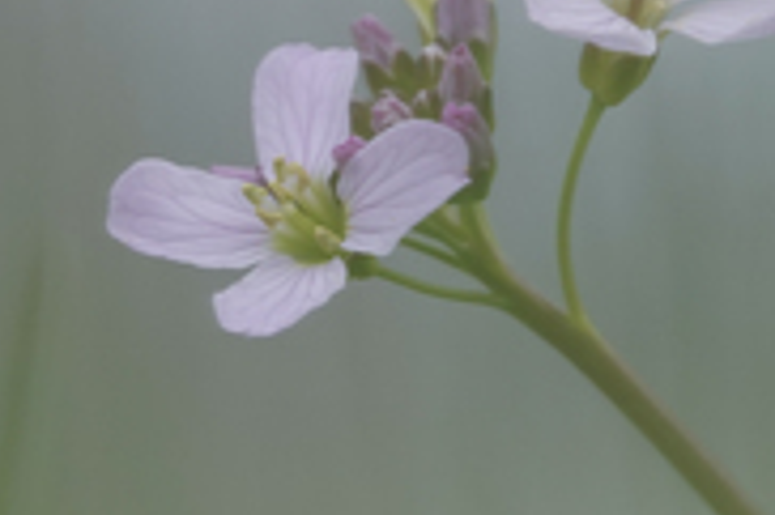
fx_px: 32692
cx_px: 123
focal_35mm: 1520
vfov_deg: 0.9
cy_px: 151
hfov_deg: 1.4
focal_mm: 220
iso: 100
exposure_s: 1/500
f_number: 4
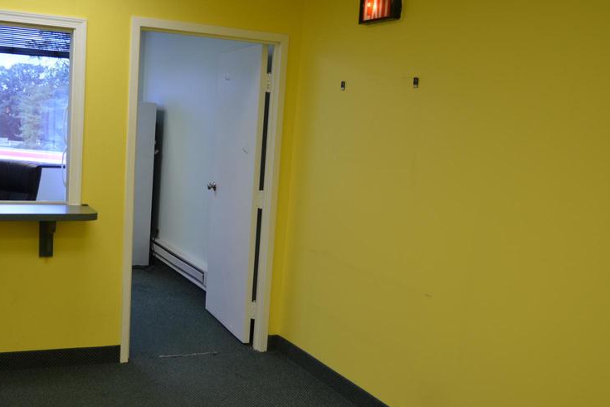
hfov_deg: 48.2
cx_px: 222
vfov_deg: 33.5
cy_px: 244
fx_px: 673
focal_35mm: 40
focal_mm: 19
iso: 400
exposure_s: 1/60
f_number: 4
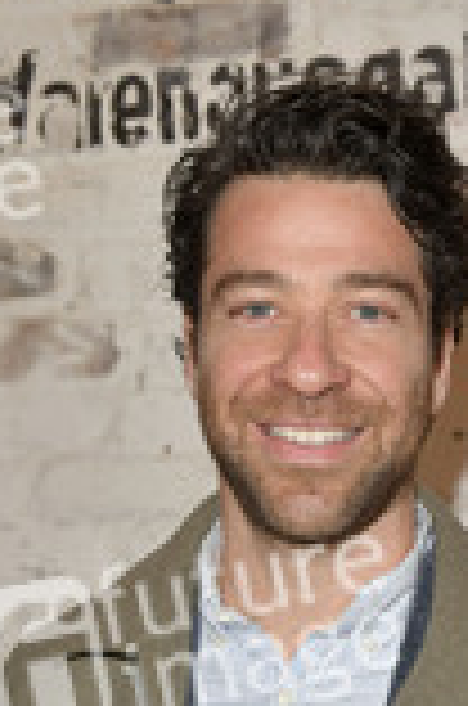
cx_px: 302
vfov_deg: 18.9
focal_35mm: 102
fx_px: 1998
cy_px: 868
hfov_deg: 13.3
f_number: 5.6
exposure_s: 1/200
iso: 500
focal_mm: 40
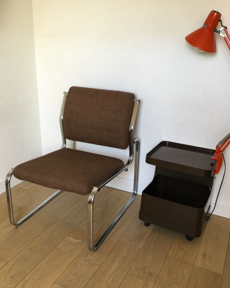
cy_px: 148
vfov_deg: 54.2
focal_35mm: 33
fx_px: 281
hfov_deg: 44.5
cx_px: 114
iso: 80
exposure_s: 1/33
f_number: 2.4
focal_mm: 3.3
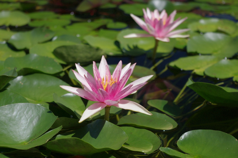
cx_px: 119
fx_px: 541
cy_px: 79
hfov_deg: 24.8
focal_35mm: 82
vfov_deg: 16.6
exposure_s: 1/400
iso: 400
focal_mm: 55
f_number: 7.1
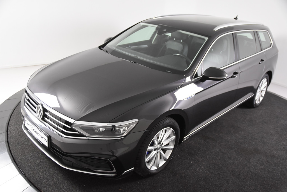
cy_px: 96
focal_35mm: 33
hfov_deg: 57.2
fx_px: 263
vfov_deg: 40.0
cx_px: 144
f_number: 3.5
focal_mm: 22
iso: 1600
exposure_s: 1/50
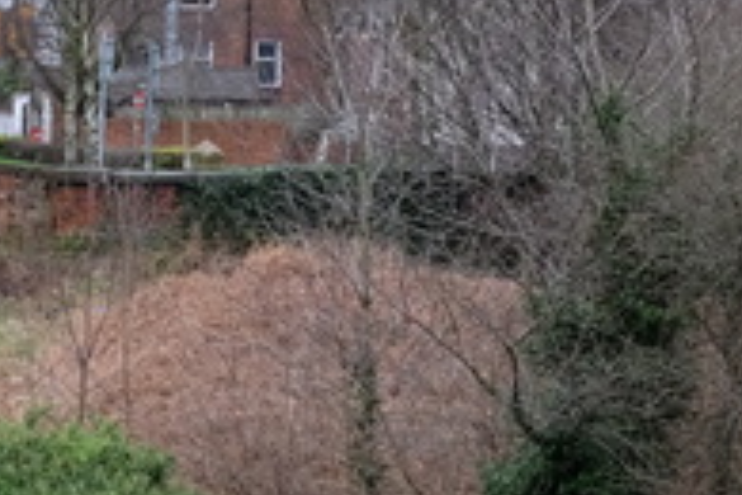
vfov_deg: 7.1
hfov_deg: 10.3
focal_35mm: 191
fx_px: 3936
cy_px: 560
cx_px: -441
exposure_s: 1/180
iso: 1600
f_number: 6.4
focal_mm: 31.5
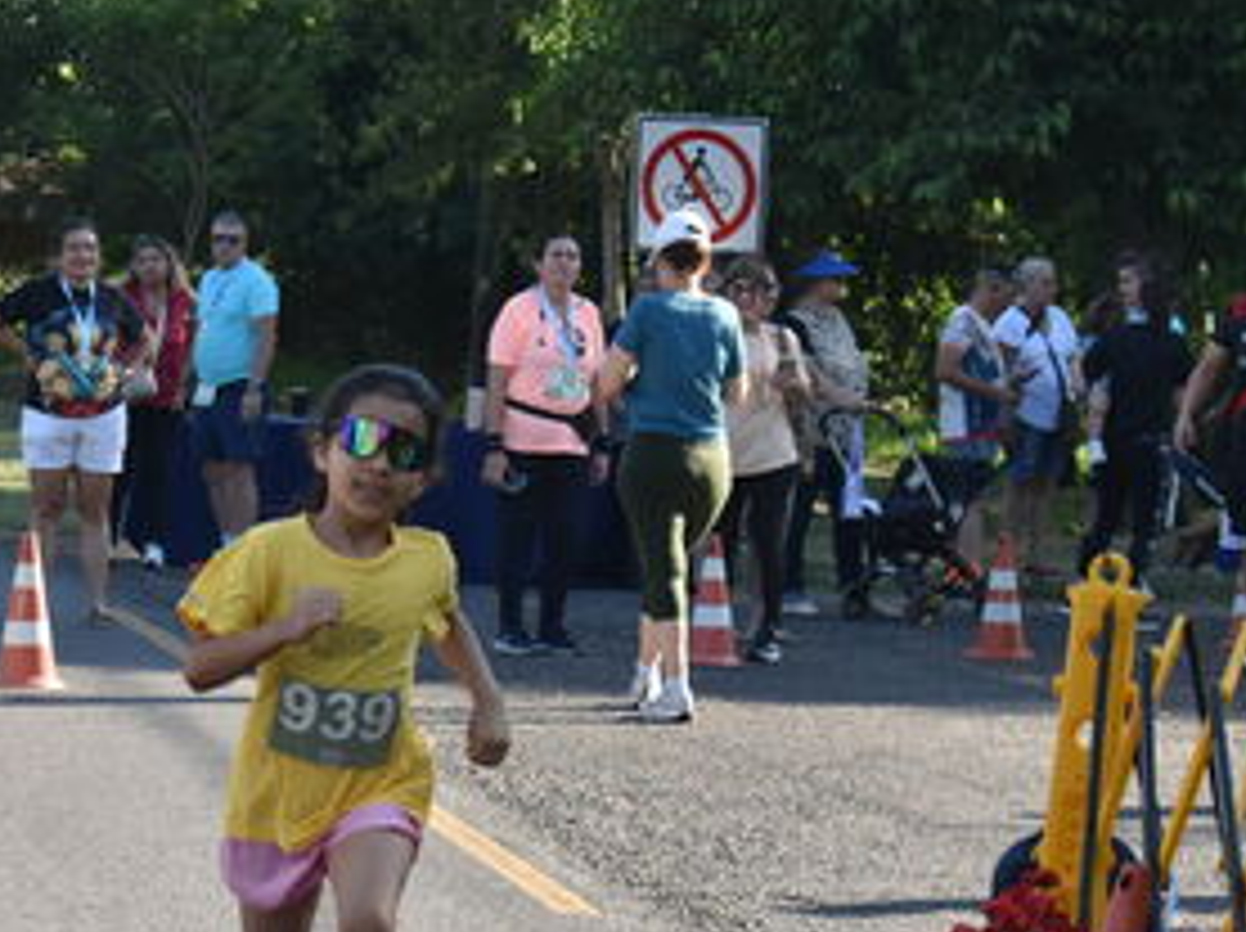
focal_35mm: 172
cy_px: 882
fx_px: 6185
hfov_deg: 11.5
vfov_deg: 8.6
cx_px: 333
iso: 720
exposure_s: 1/1000
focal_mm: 55
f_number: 5.6
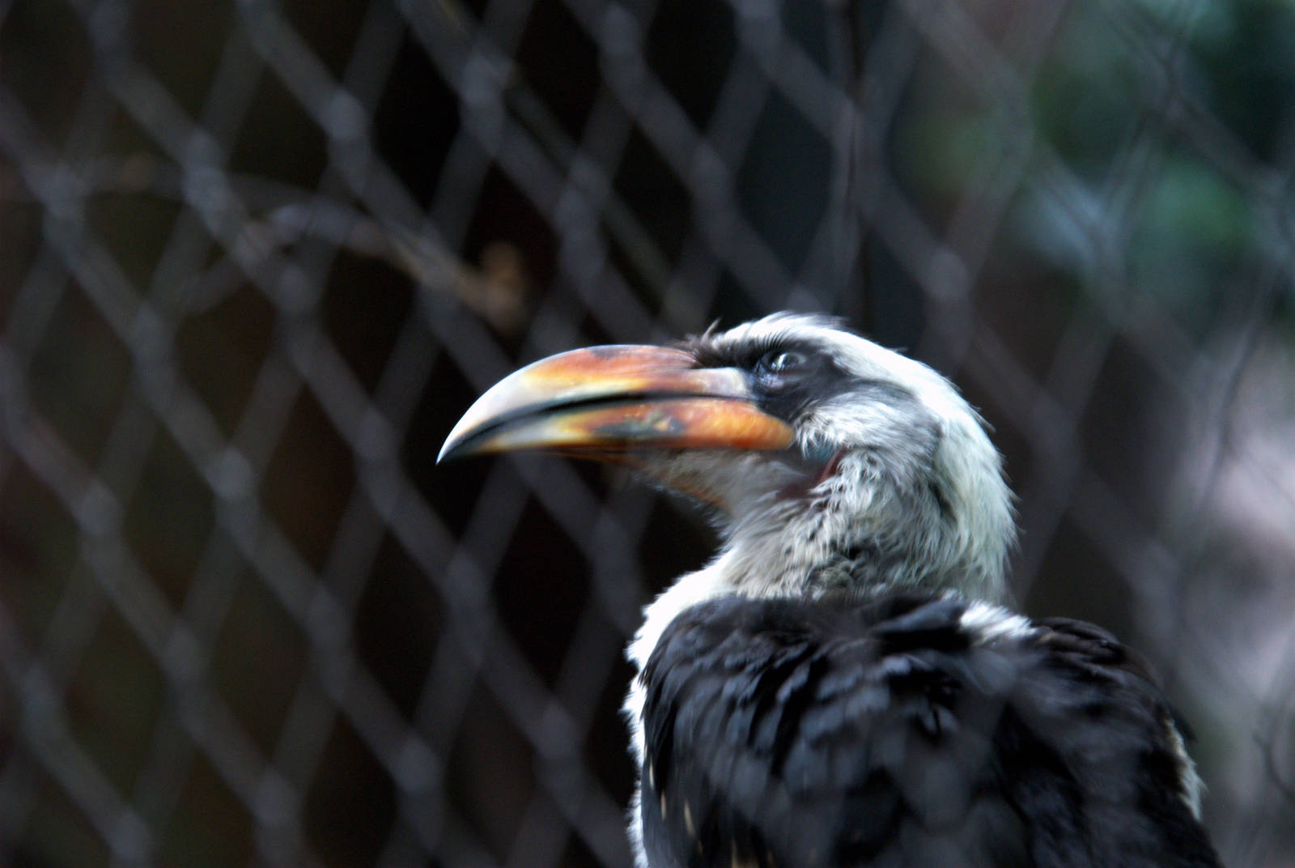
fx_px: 10807
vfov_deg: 4.6
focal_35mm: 300
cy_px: 434
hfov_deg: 6.9
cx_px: 648
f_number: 6.3
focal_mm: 200
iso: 1600
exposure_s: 1/30
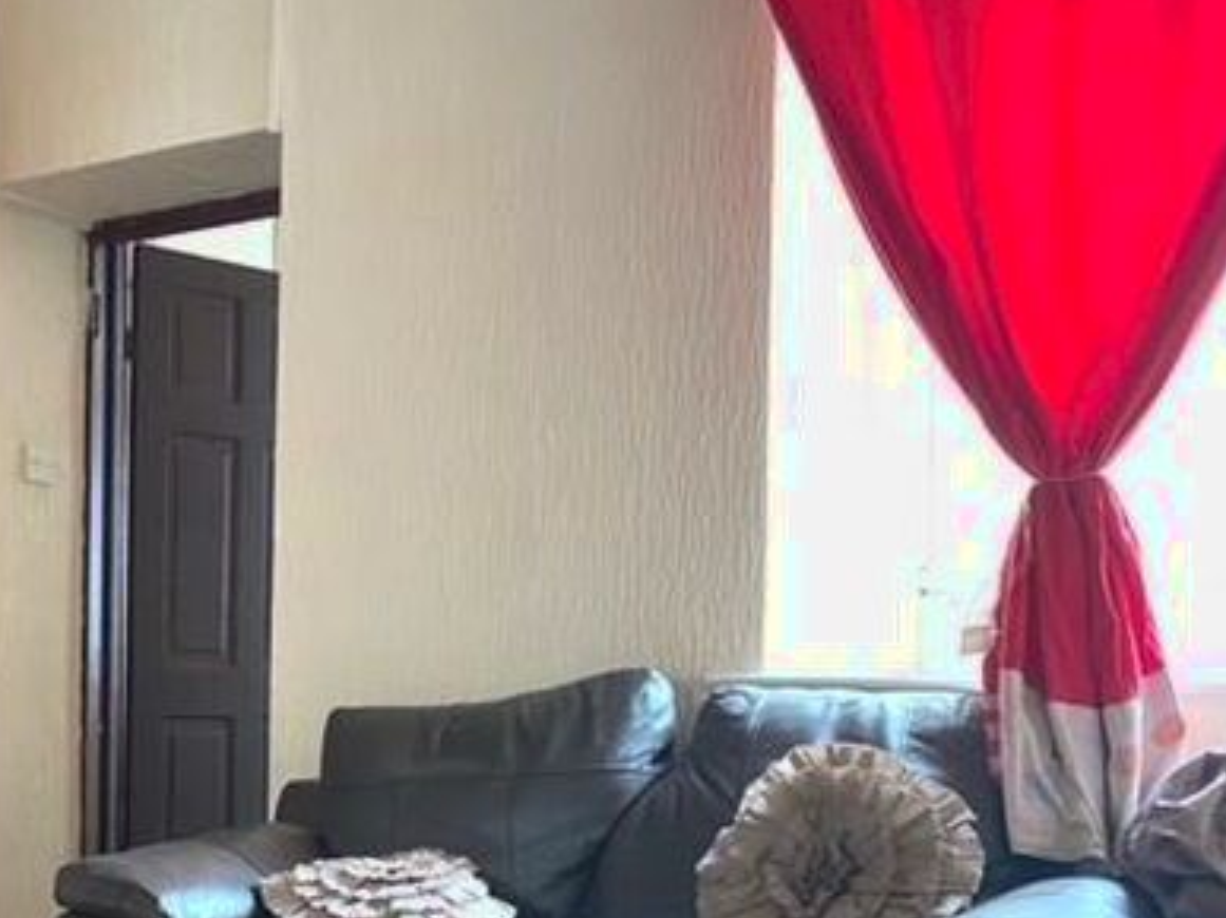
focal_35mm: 47
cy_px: 764
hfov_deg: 37.8
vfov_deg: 30.0
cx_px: 130
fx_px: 1664
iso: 500
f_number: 1.8
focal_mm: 4.25
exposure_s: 1/57
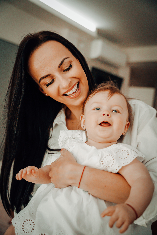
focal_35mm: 38
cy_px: 118
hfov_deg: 35.1
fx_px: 248
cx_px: 78
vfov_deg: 50.7
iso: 1250
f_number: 2.8
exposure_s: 1/160
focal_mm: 38
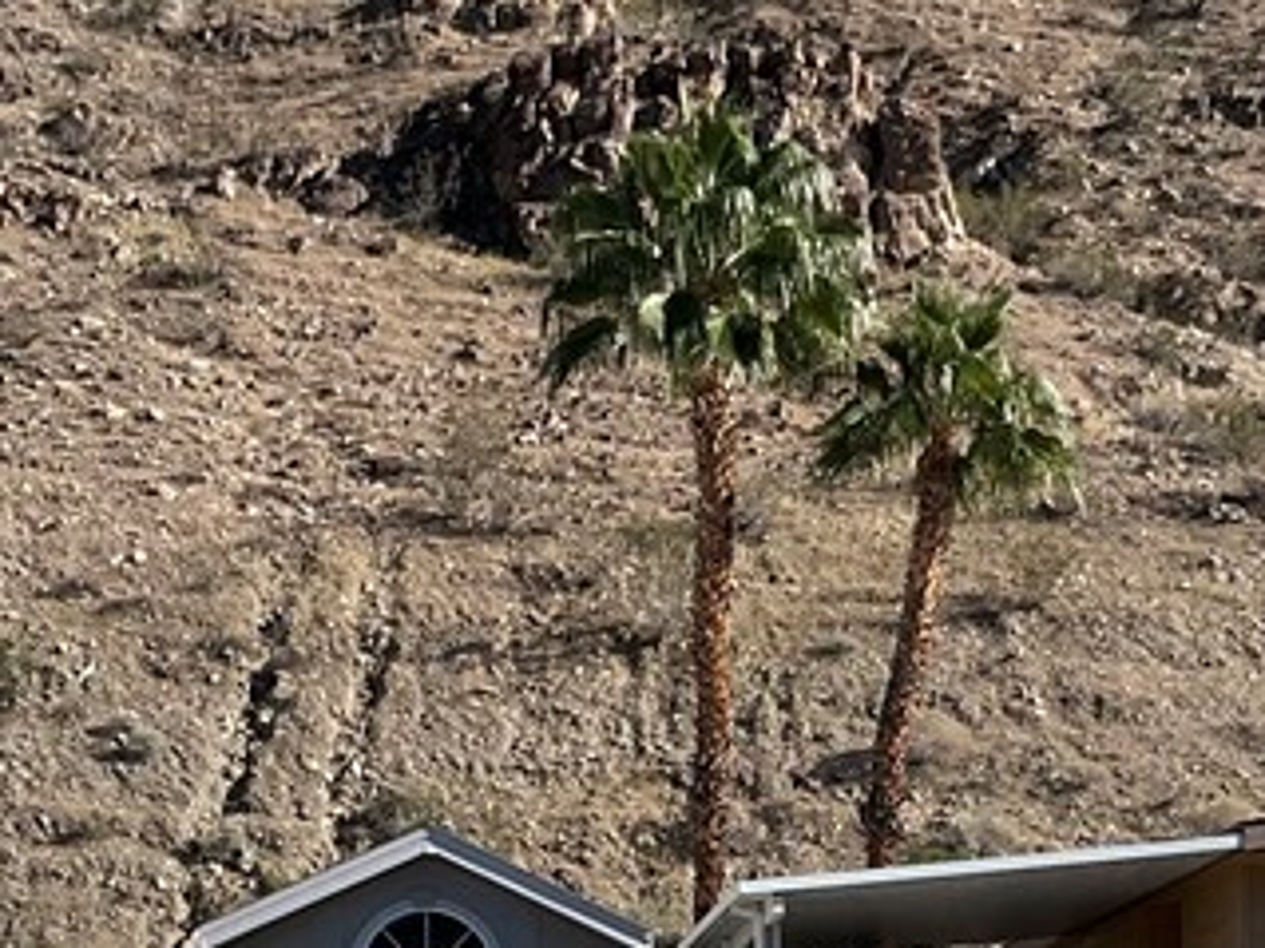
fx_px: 3397
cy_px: 1186
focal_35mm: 93
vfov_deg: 15.2
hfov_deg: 21.1
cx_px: 674
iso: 16
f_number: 1.8
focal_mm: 3
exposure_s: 1/2227
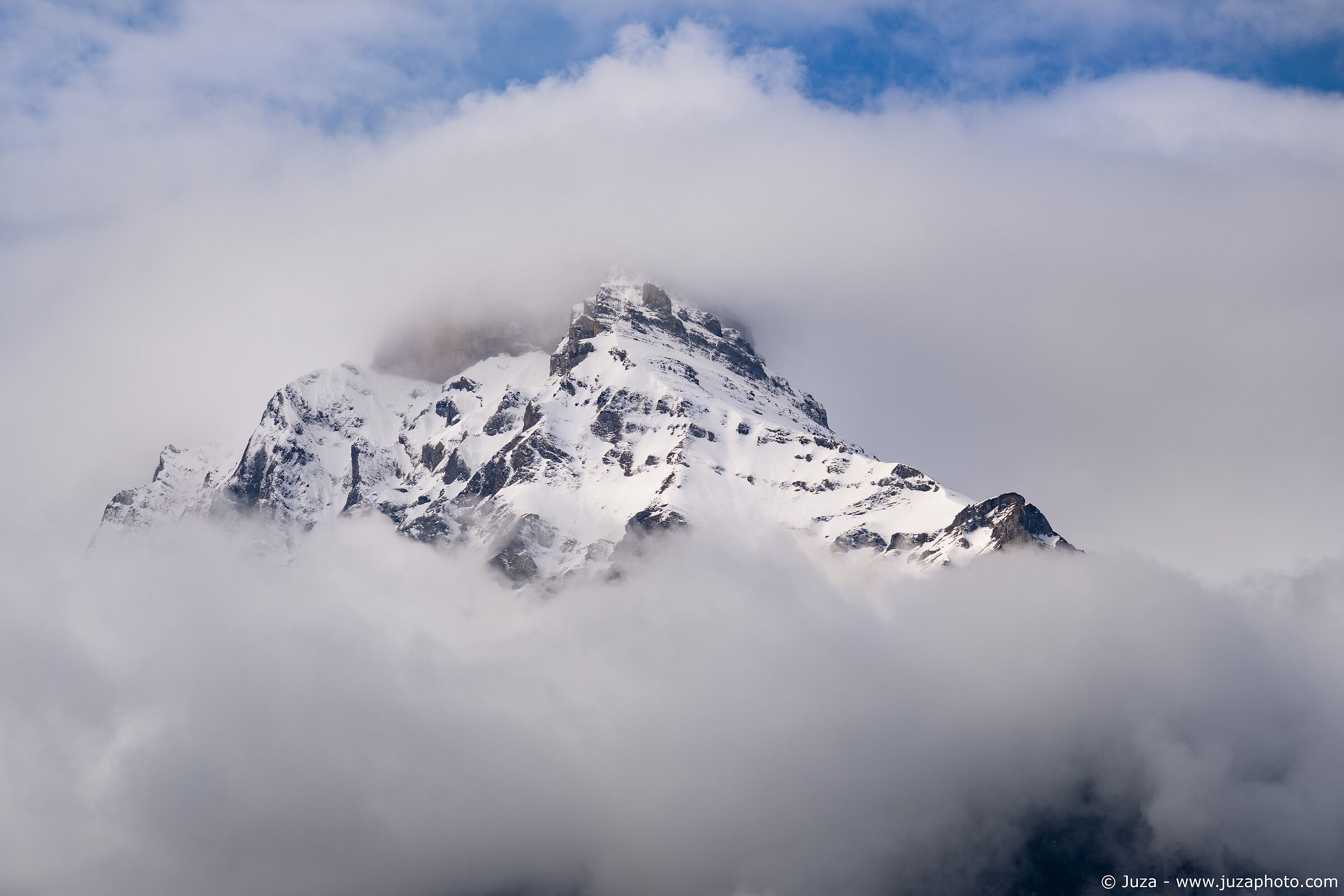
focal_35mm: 105
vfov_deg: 13.0
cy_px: 448
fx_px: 3920
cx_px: 672
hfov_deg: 19.5
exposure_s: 1/1250
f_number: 6.3
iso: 100
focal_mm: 105
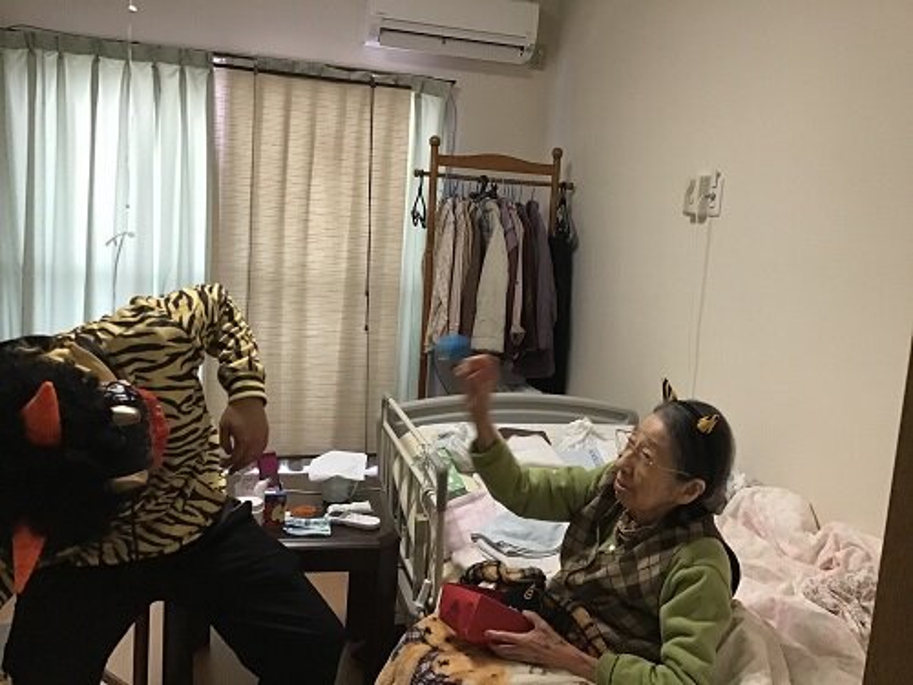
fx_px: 818
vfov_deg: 45.4
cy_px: 342
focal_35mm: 31
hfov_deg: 58.4
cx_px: 456
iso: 125
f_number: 2.4
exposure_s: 1/30
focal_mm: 3.3
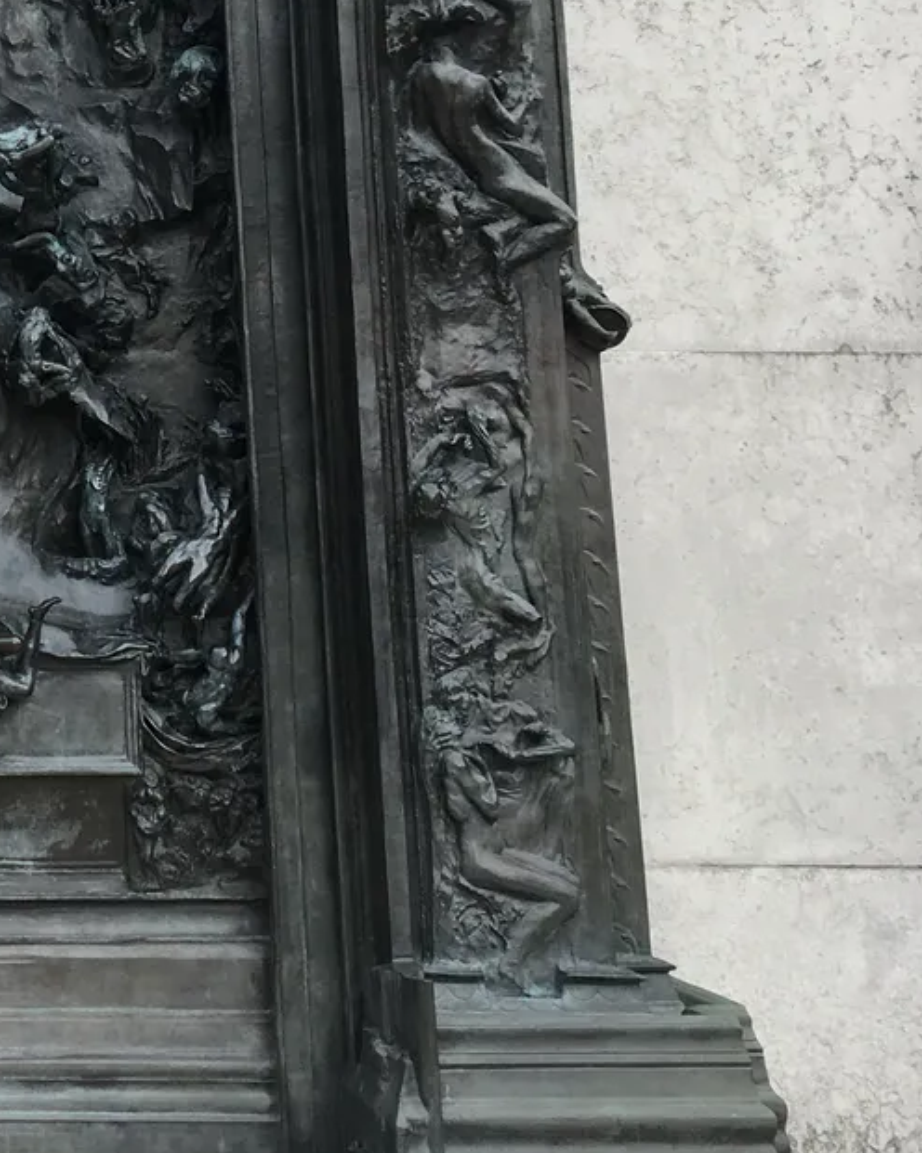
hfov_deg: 19.8
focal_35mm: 73
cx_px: -177
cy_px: 6
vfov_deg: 24.9
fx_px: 2490
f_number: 2.2
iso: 25
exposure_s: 1/143
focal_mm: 4.15
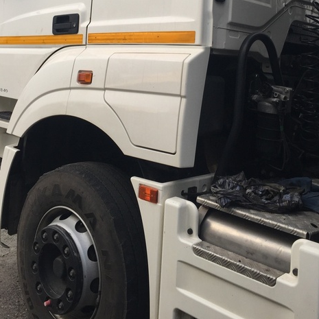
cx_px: 151
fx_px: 469
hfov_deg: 37.5
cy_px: 43
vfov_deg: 35.7
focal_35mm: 45
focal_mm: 4.15
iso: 32
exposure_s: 1/471
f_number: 2.2
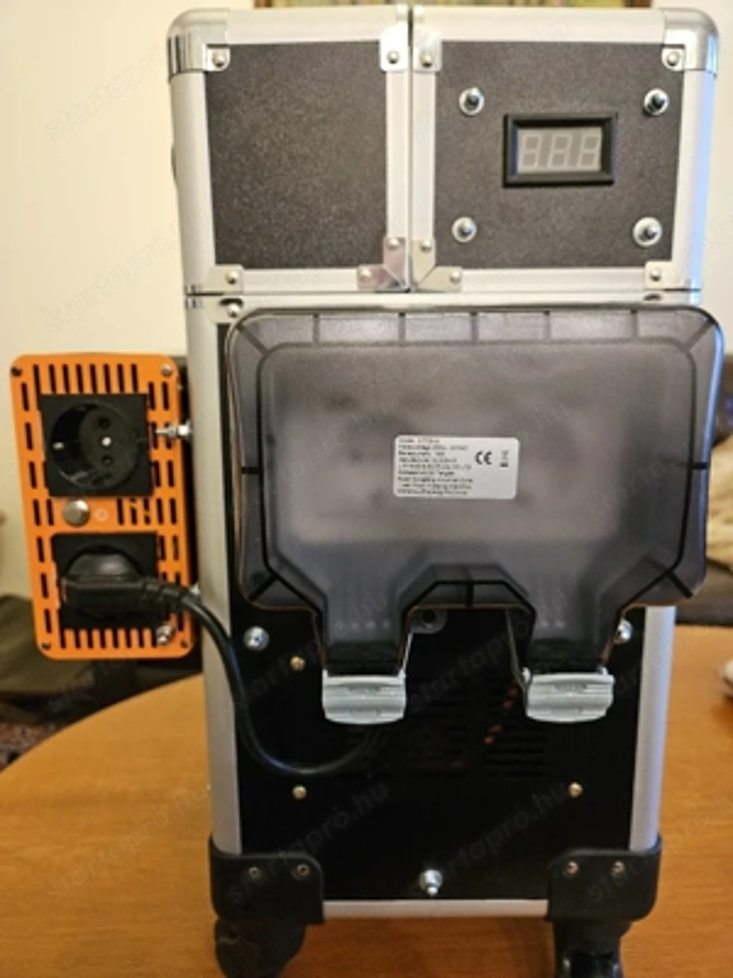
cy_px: 489
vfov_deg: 73.9
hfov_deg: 58.9
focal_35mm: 23
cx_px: 366
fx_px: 649
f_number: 1.8
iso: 640
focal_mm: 5.4
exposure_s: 1/33.4
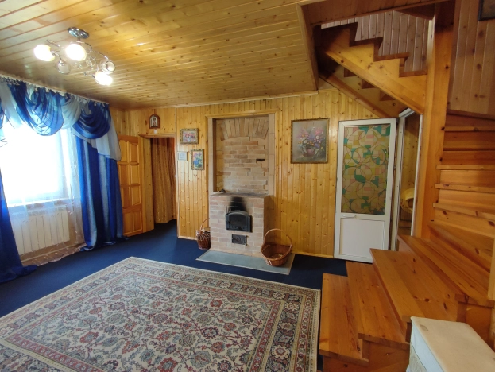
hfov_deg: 94.5
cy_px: 186
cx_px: 248
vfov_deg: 78.2
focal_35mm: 16
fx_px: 229
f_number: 2.2
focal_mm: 1.65
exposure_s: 1/33
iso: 86
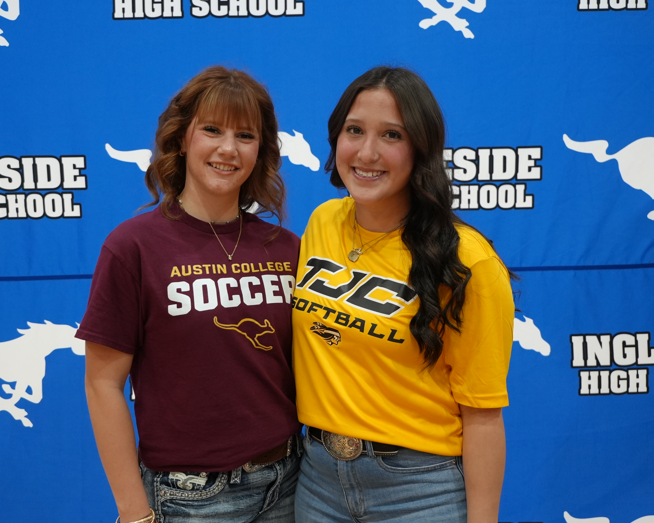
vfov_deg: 34.9
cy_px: 262
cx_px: 301
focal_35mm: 43
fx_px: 832
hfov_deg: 42.9
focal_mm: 38
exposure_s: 1/160
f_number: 4
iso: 4000
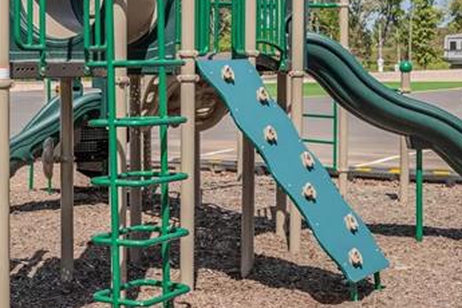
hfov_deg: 22.5
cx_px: 84
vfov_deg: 15.3
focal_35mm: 89
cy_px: 114
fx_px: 1142
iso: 80
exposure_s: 1/800
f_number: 4
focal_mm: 30
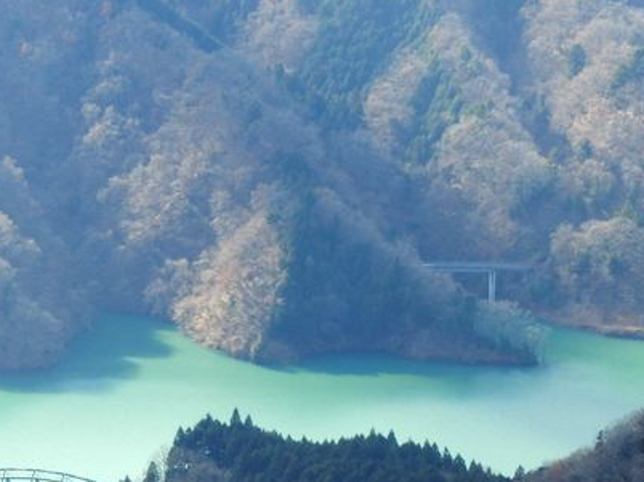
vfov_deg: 6.0
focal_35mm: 247
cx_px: 340
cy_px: 336
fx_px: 4592
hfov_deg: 8.0
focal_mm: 21.9
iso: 80
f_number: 5.7
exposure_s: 1/125
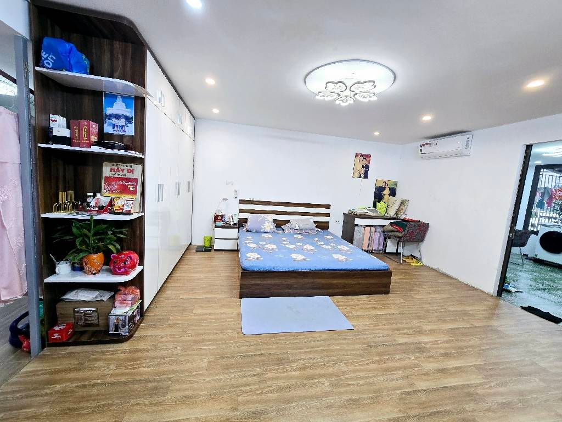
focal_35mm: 13
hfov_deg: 106.2
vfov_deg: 89.9
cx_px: 281
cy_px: 211
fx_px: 211
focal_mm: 2.2
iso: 80
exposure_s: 1/50
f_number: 2.2
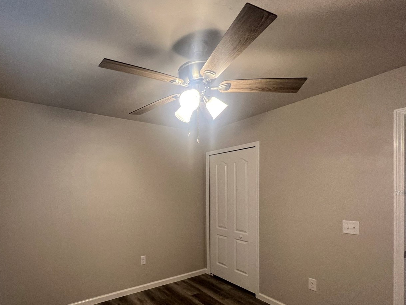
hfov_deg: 89.7
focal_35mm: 17
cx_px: 160
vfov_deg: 73.3
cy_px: 192
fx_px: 199
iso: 160
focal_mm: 1.57
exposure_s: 1/60
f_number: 1.8
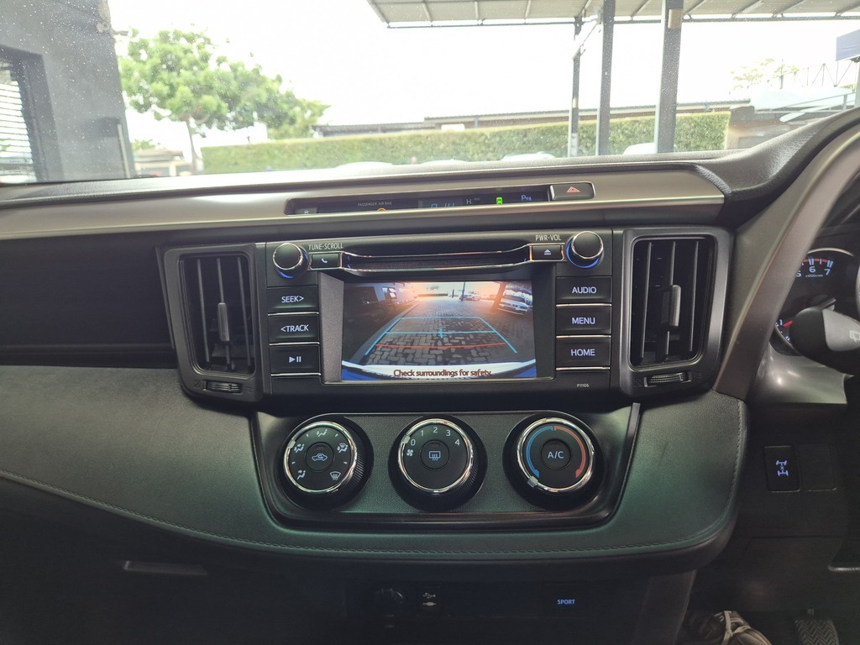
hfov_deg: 73.9
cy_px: 322
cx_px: 430
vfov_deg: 58.9
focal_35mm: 23
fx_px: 571
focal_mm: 5.4
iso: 200
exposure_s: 1/100
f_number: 1.8
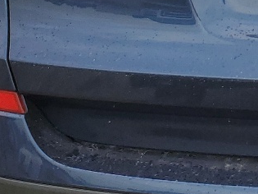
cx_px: 401
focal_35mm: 132
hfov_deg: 13.9
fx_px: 983
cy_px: -37
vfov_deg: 11.0
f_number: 1.5
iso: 50
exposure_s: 1/385
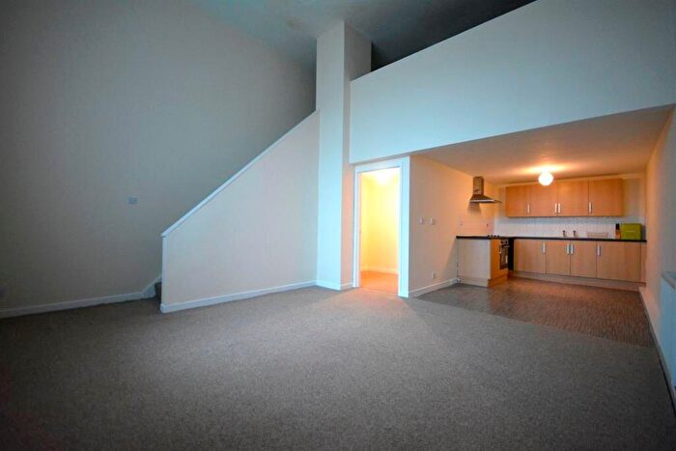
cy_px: 226
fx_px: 282
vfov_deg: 77.4
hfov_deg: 100.4
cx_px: 338
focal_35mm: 15
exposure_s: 1/30
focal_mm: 10
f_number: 4
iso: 2200
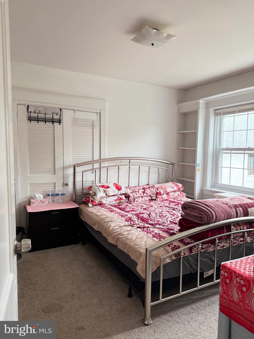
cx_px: 127
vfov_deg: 71.6
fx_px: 235
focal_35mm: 24
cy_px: 170
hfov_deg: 56.8
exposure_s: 1/121
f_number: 1.78
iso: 100
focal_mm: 6.76
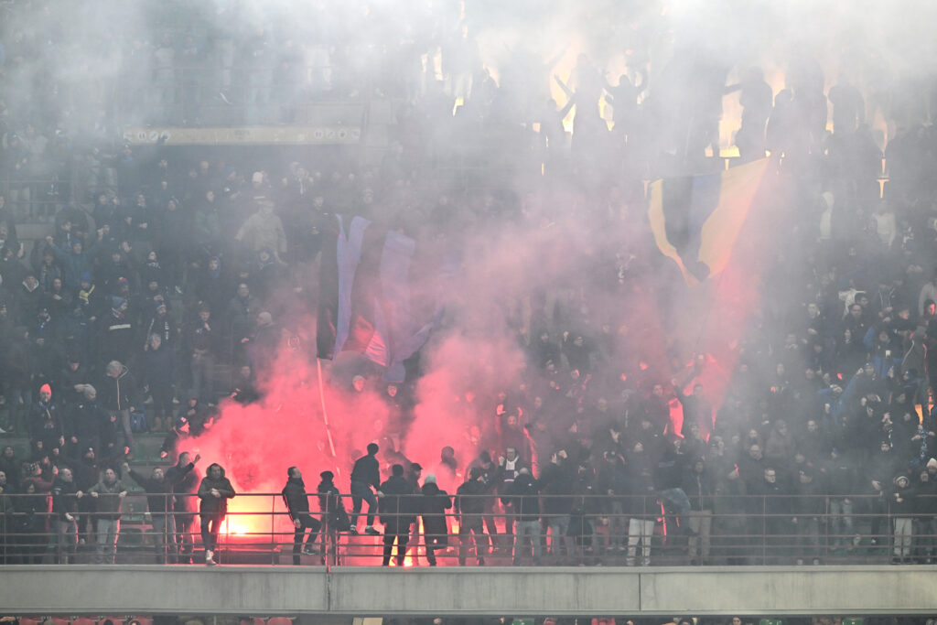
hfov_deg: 5.4
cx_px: 468
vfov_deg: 3.6
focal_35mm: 380
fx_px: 9891
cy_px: 312
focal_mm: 380
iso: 1600
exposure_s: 1/100
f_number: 7.1
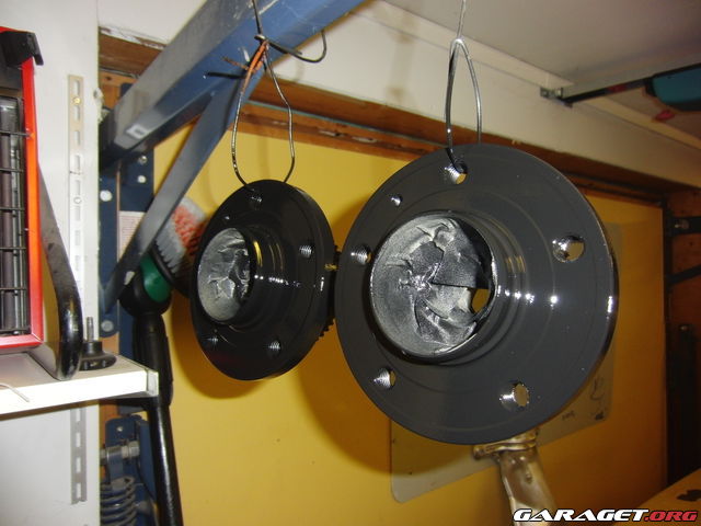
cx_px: 350
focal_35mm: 24
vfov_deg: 56.8
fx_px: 486
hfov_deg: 71.6
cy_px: 263
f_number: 3.2
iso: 200
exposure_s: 1/60
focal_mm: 4.3
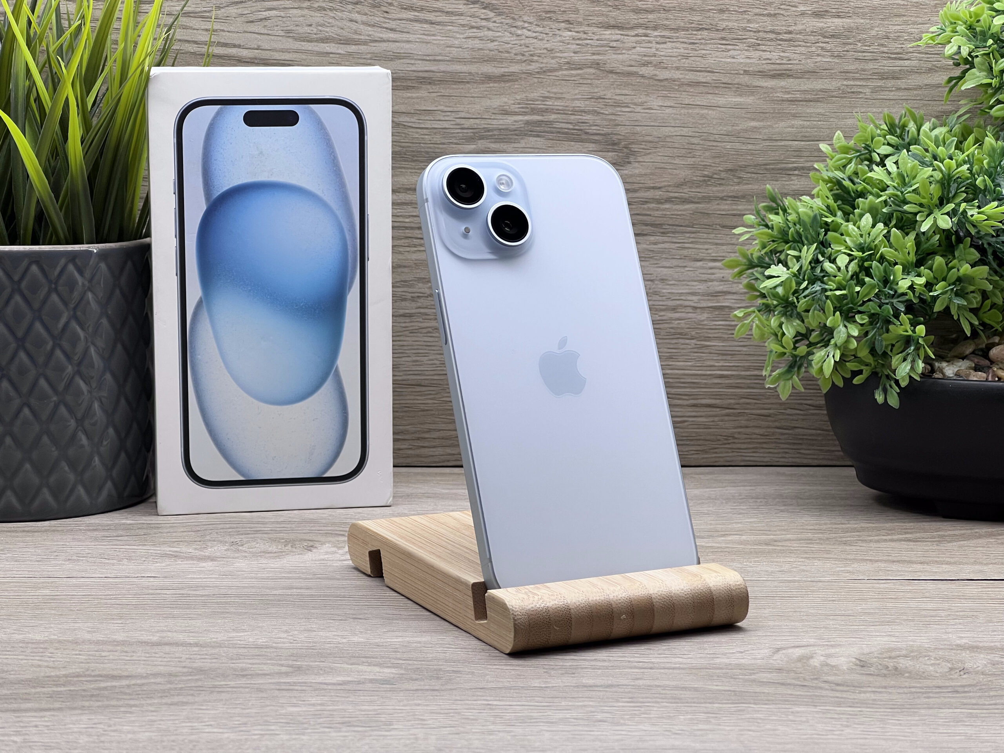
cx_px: 502
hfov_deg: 25.3
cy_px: 376
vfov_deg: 19.1
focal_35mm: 77
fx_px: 2233
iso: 50
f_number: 2.8
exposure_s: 1/100
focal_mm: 9
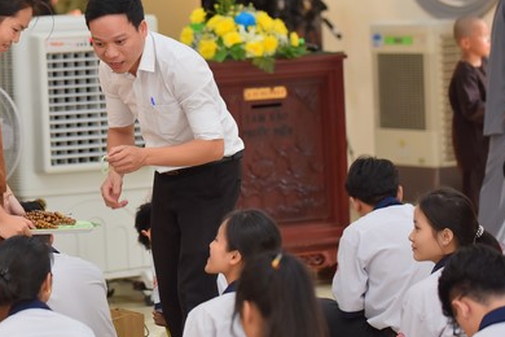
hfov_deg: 11.7
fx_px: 2455
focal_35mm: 175
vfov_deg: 7.8
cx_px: 117
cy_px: 104
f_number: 2.8
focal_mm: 105
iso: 640
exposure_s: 1/125
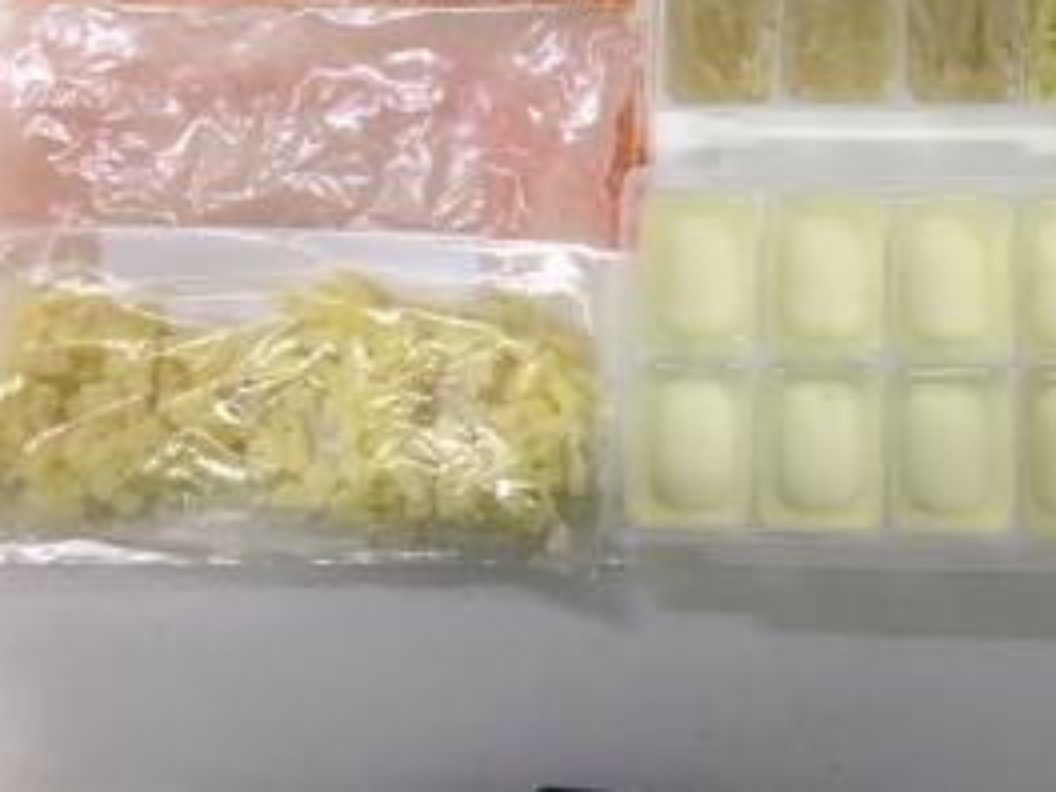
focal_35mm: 44
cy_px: 200
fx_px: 1342
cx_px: 784
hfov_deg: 41.7
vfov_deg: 32.3
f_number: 2.2
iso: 25
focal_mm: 4.15
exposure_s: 1/30
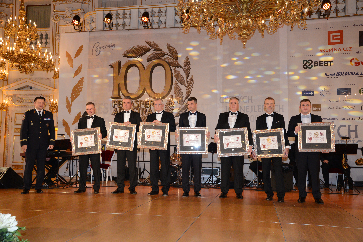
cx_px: 182
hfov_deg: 50.7
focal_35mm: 38
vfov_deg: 35.1
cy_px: 121
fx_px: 383
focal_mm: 38
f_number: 6.7
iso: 1600
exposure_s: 1/125
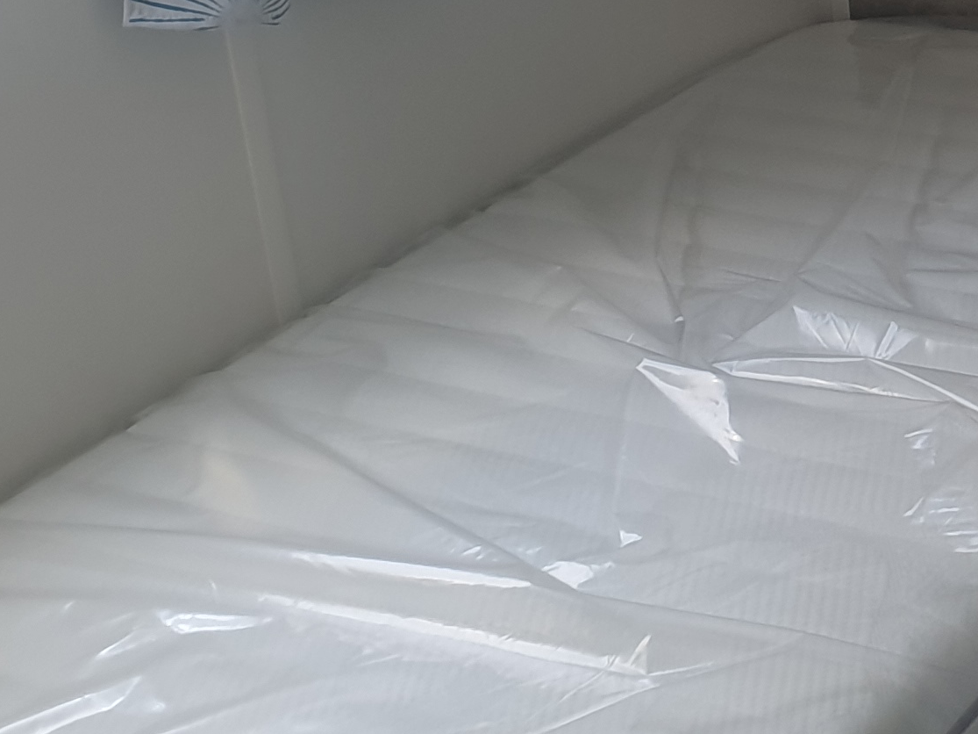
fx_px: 2655
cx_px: 1322
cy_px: 83
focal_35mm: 94
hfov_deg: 19.1
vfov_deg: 15.5
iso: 80
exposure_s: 1/100
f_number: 2.4
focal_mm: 4.3
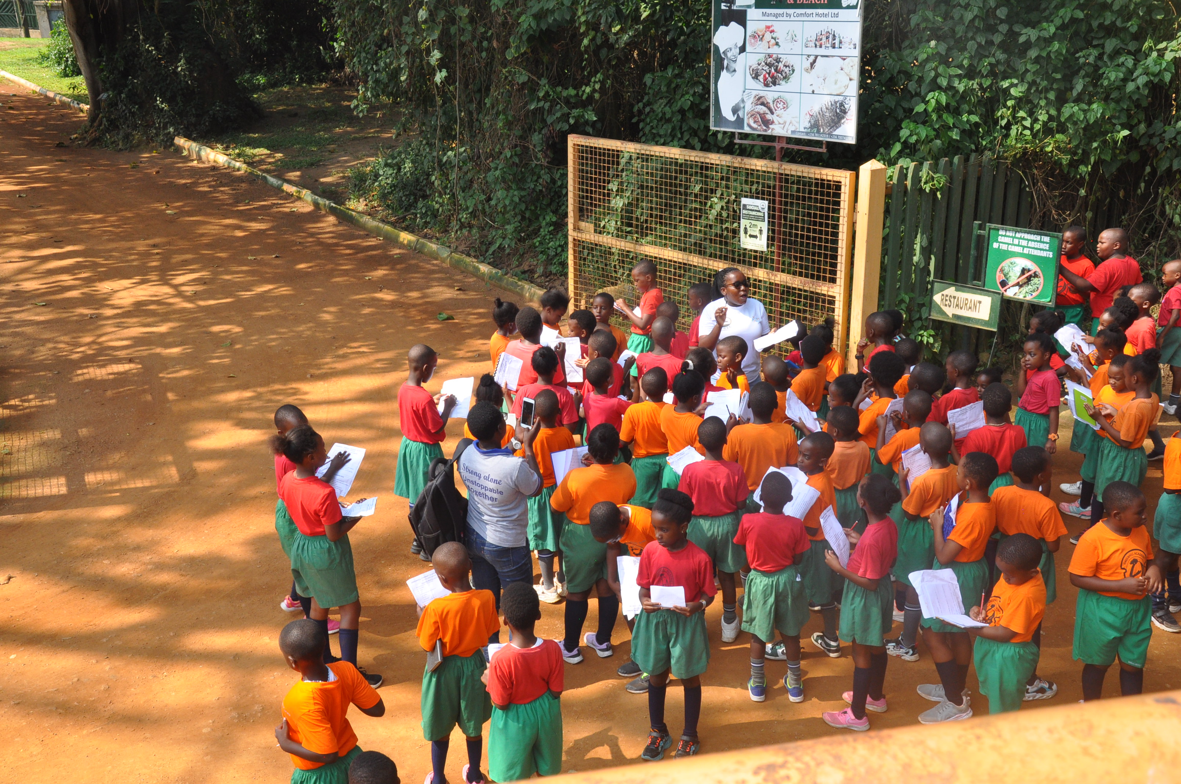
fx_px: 1278
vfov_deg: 34.1
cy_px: 392
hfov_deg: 49.6
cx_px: 590
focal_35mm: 39
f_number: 10
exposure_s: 1/200
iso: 640
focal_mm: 26
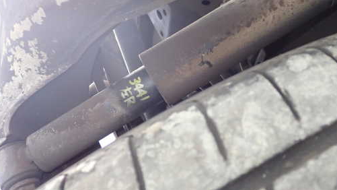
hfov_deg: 43.7
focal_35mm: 47
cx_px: 183
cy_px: 59
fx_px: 420
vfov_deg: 25.3
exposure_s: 1/40
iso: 400
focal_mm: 6.37
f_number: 2.5
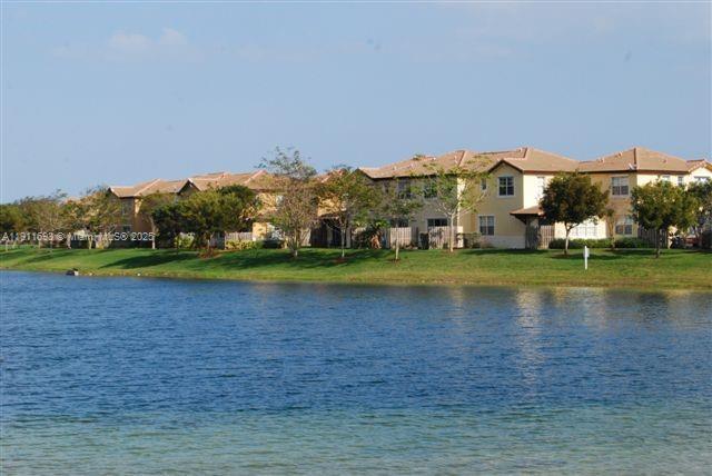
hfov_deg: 24.6
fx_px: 1633
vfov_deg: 16.6
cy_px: 238
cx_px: 356
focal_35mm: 82
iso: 800
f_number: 13
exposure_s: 1/640
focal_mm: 55
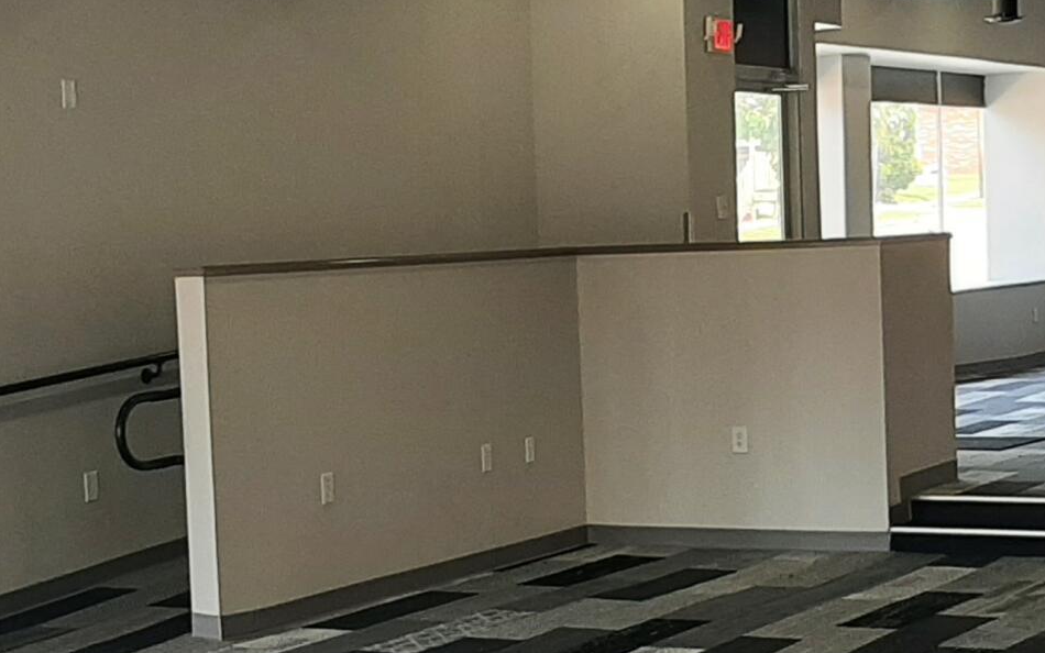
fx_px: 2478
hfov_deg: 23.8
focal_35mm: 87
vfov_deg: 15.0
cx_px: 538
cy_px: 405
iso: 80
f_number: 1.7
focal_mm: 3.93
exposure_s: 1/120
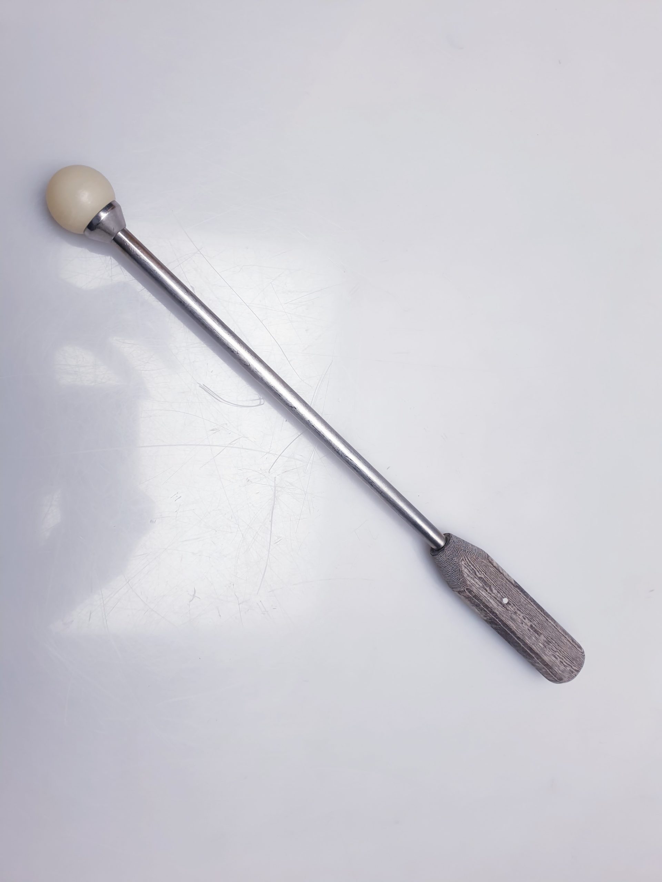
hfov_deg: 53.1
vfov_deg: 67.3
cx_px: 331
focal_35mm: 26
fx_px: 663
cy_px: 441
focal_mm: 4.3
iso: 50
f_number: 2.4
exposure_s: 1/100
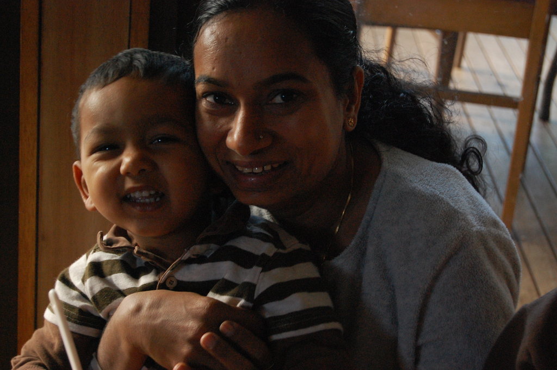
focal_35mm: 82
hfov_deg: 24.6
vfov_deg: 16.5
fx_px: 1275
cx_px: 278
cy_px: 185
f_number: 5.6
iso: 1600
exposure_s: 1/60
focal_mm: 55
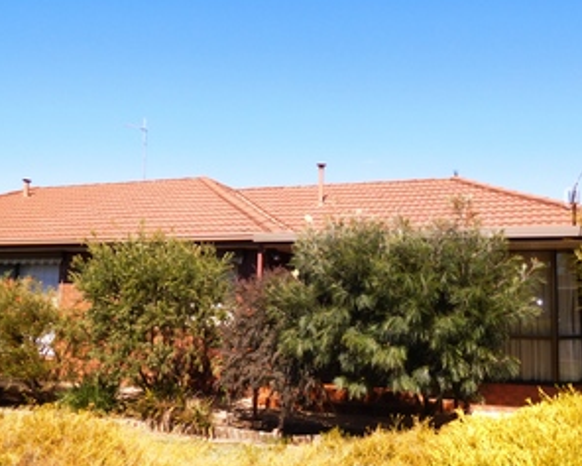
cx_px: 319
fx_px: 569
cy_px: 238
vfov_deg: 44.6
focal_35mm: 33
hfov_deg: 54.1
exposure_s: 1/640
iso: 125
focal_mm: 4.5
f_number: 3.4
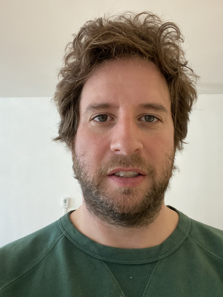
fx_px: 258
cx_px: 112
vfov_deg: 60.0
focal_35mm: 30
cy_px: 148
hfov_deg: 46.8
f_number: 2.2
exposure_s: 1/36
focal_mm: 2.71
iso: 400
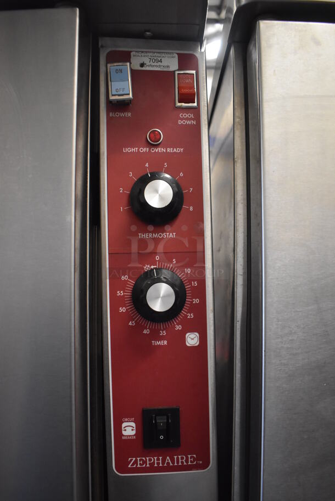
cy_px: 250
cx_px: 168
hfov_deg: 48.0
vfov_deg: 67.3
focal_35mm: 27
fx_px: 376
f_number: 3.5
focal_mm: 18
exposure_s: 1/125
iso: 3200
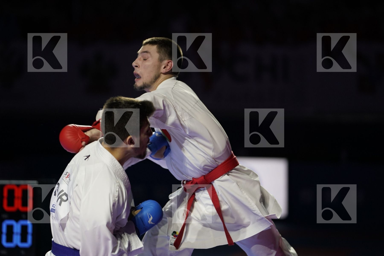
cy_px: 128
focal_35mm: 181
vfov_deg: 7.6
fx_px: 1931
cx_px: 192
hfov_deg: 11.4
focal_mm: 181
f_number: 2.8
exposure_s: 1/1000
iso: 1600
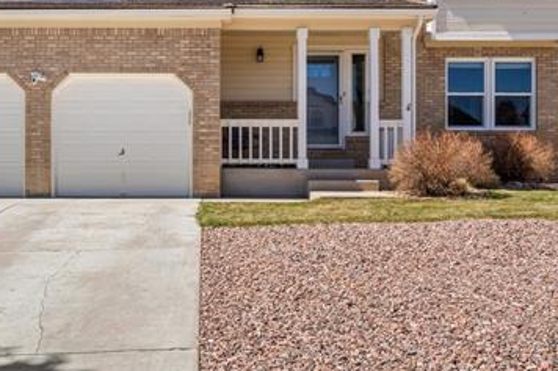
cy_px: 72
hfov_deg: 52.5
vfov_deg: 35.6
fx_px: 558
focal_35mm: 36
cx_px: 207
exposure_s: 1/160
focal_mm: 20
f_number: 10
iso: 100
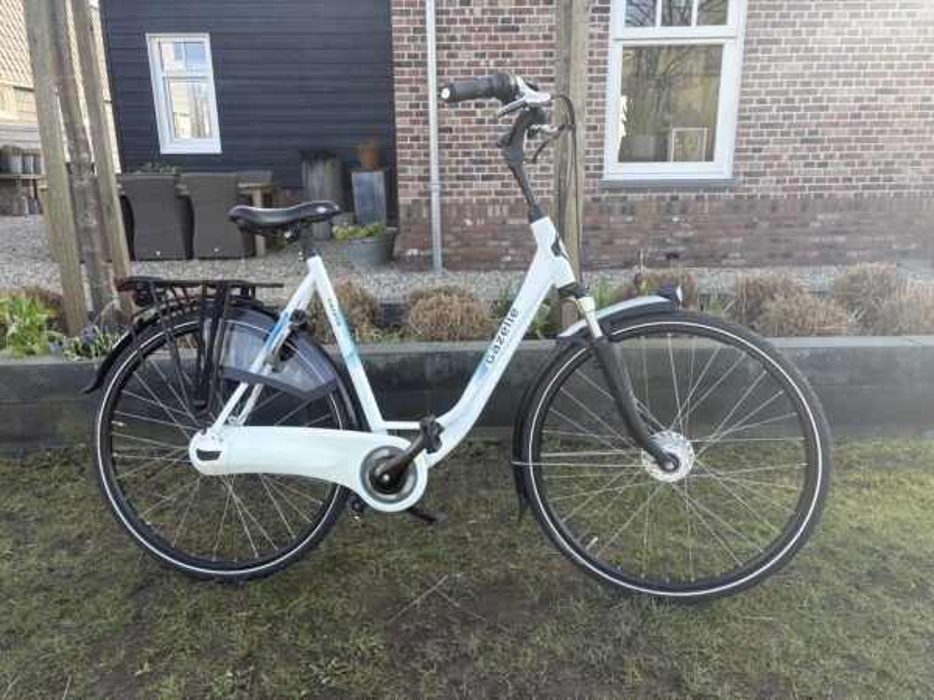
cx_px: 467
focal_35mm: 26
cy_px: 350
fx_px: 702
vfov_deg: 53.1
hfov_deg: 67.3
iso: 50
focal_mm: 5.96
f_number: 1.6
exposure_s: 1/386
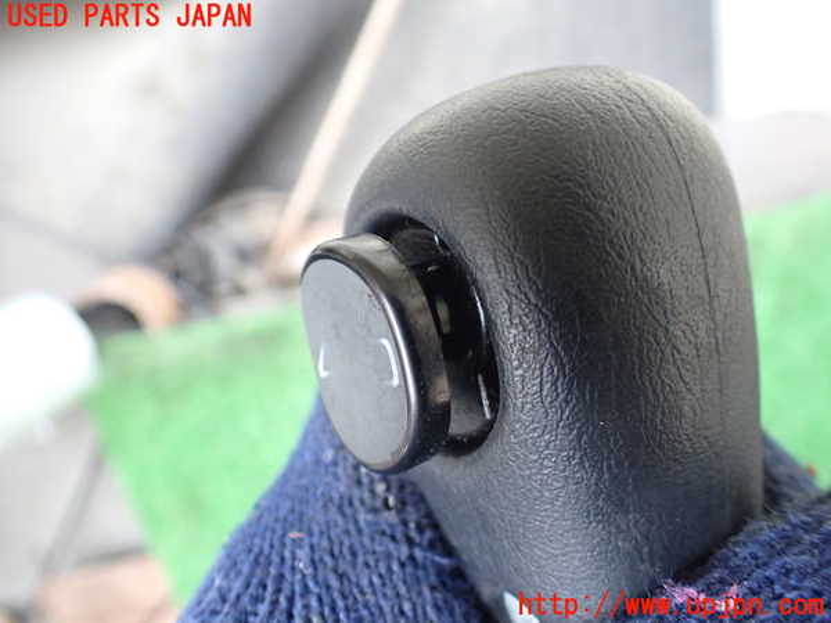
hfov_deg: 60.0
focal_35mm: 30
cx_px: 416
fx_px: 720
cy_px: 312
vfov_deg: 46.8
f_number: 2.3
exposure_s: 1/80
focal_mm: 5.4
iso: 800
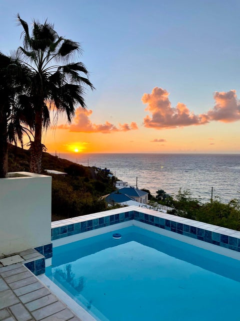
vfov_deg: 67.3
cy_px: 160
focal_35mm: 26
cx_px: 120
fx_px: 240
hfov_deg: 53.1
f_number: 1.6
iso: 32
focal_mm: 4.2
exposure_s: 1/774
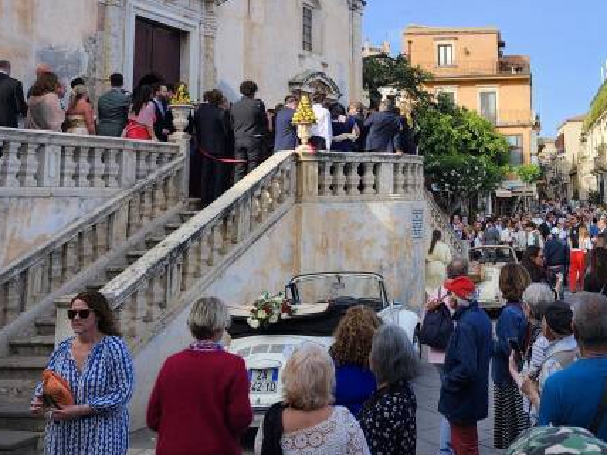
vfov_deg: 32.8
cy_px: 103
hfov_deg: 40.4
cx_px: 553
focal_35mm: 43
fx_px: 754
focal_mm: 5.54
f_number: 1.8
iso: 25
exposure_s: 1/679
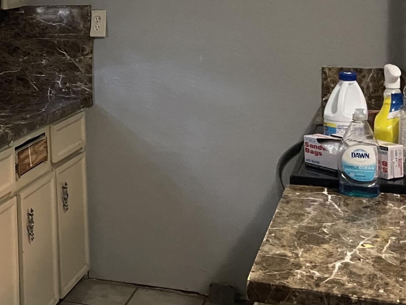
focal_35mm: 68
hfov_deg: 26.4
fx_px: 797
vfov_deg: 21.2
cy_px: 38
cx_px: -34
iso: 640
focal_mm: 5.1
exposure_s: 1/30
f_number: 1.6
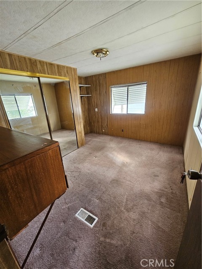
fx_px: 101
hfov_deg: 89.9
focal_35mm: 13
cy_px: 134
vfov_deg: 106.2
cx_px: 101
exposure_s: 1/40
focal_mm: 2.2
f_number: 2.2
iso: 320
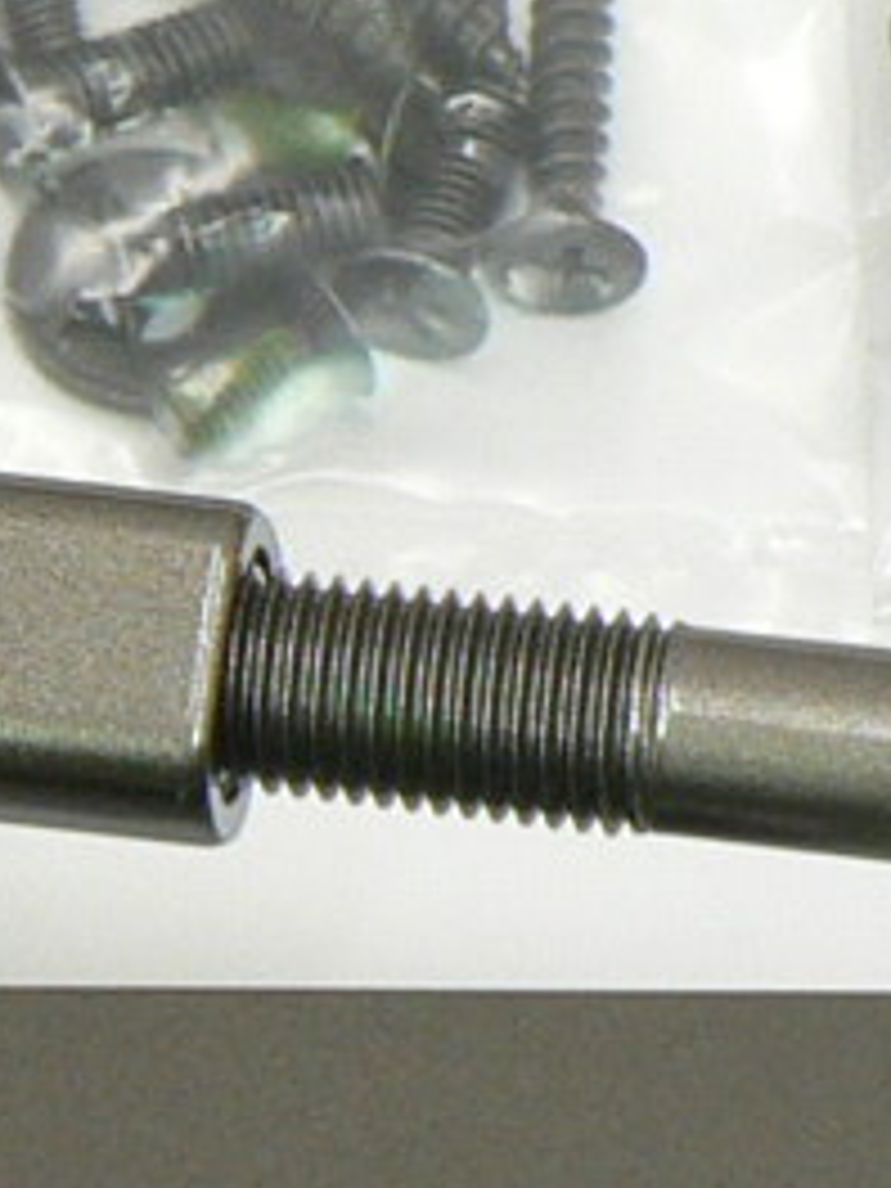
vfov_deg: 7.1
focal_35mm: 279
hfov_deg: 5.3
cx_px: -459
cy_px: 936
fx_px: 9575
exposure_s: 1/25
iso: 80
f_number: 2.8
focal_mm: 7.6
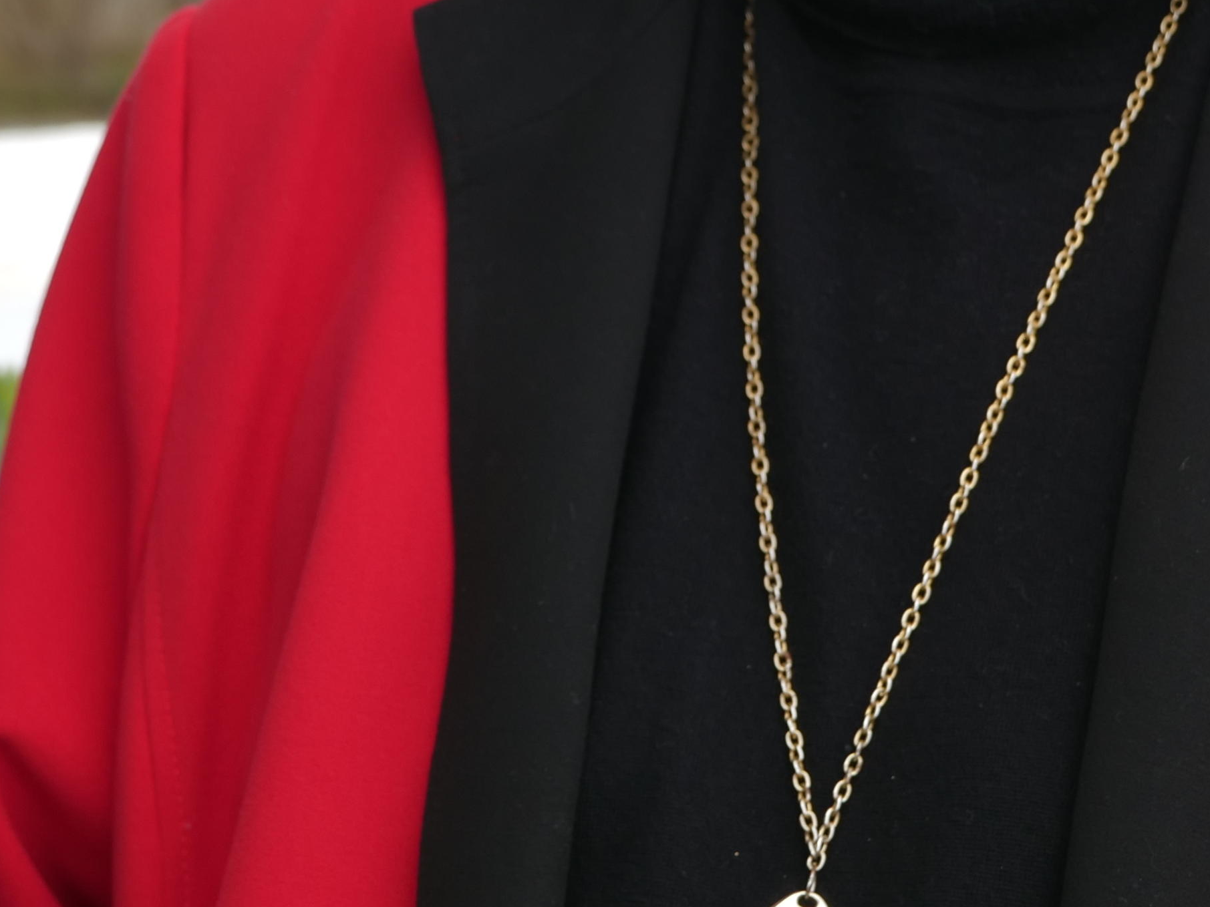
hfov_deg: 15.5
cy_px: 37
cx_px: 542
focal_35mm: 127
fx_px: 4439
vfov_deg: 11.6
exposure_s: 1/50
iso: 100
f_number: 3.2
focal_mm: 23
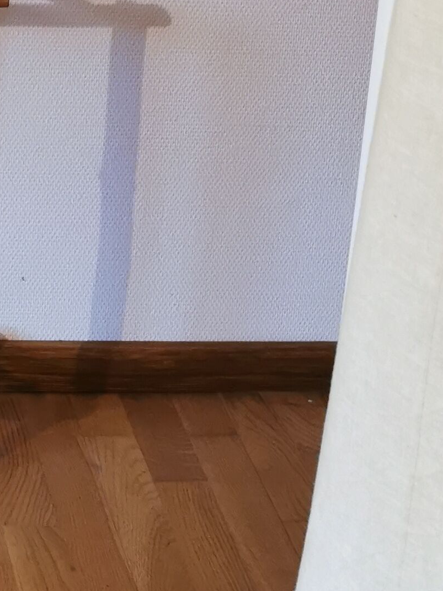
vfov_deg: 18.5
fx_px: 1570
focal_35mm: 92
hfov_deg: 14.9
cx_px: -222
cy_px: -330
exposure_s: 1/50
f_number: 1.6
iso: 200
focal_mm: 5.56
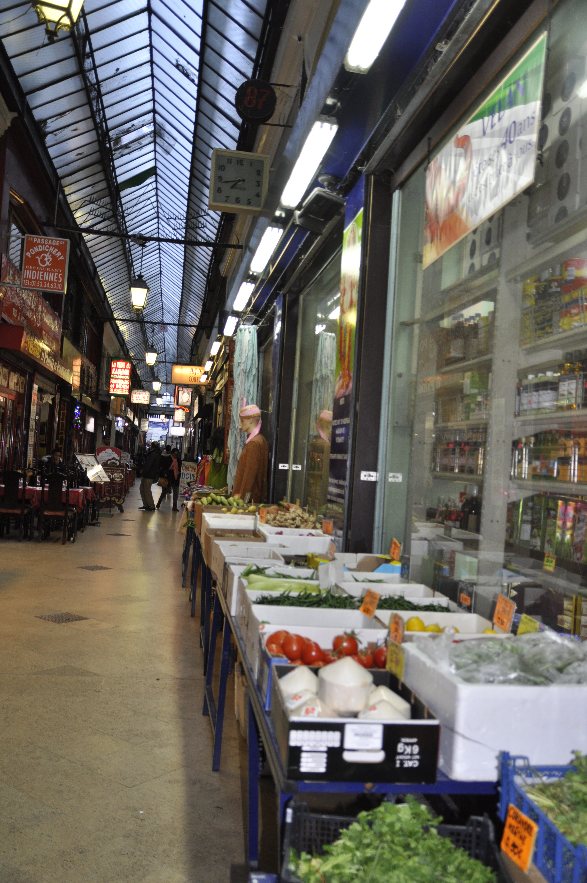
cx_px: 294
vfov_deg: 59.6
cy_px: 442
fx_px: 772
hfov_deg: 41.6
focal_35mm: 32
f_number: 3
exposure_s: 1/160
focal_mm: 21
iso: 400
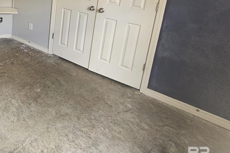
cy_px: 1
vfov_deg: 40.8
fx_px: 179
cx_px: -1
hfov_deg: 52.0
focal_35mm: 28
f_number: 2.2
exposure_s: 1/77.4
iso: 250
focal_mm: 2.2
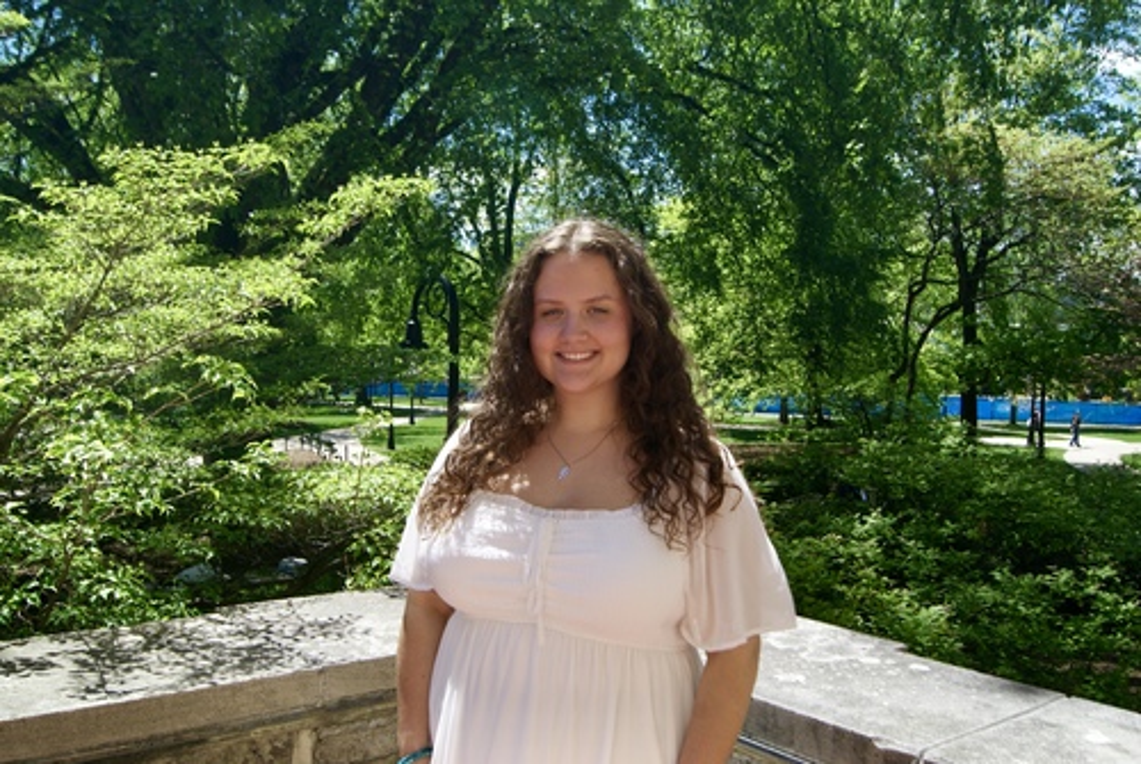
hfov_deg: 57.2
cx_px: 570
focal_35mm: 33
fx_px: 1047
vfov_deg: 40.1
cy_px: 382
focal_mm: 22
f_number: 10
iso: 100
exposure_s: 1/125
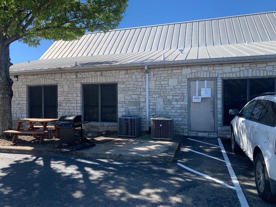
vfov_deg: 53.1
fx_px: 207
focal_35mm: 26
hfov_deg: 67.3
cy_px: 104
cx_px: 138
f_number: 1.8
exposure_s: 1/1205
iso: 25
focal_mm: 4.25
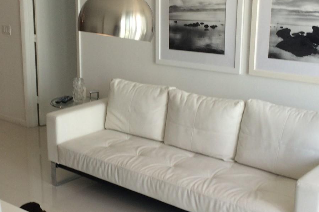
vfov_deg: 25.0
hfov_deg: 36.7
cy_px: 92
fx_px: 478
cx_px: 119
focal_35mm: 54
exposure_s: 1/120
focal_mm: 4.15
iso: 64
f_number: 2.2
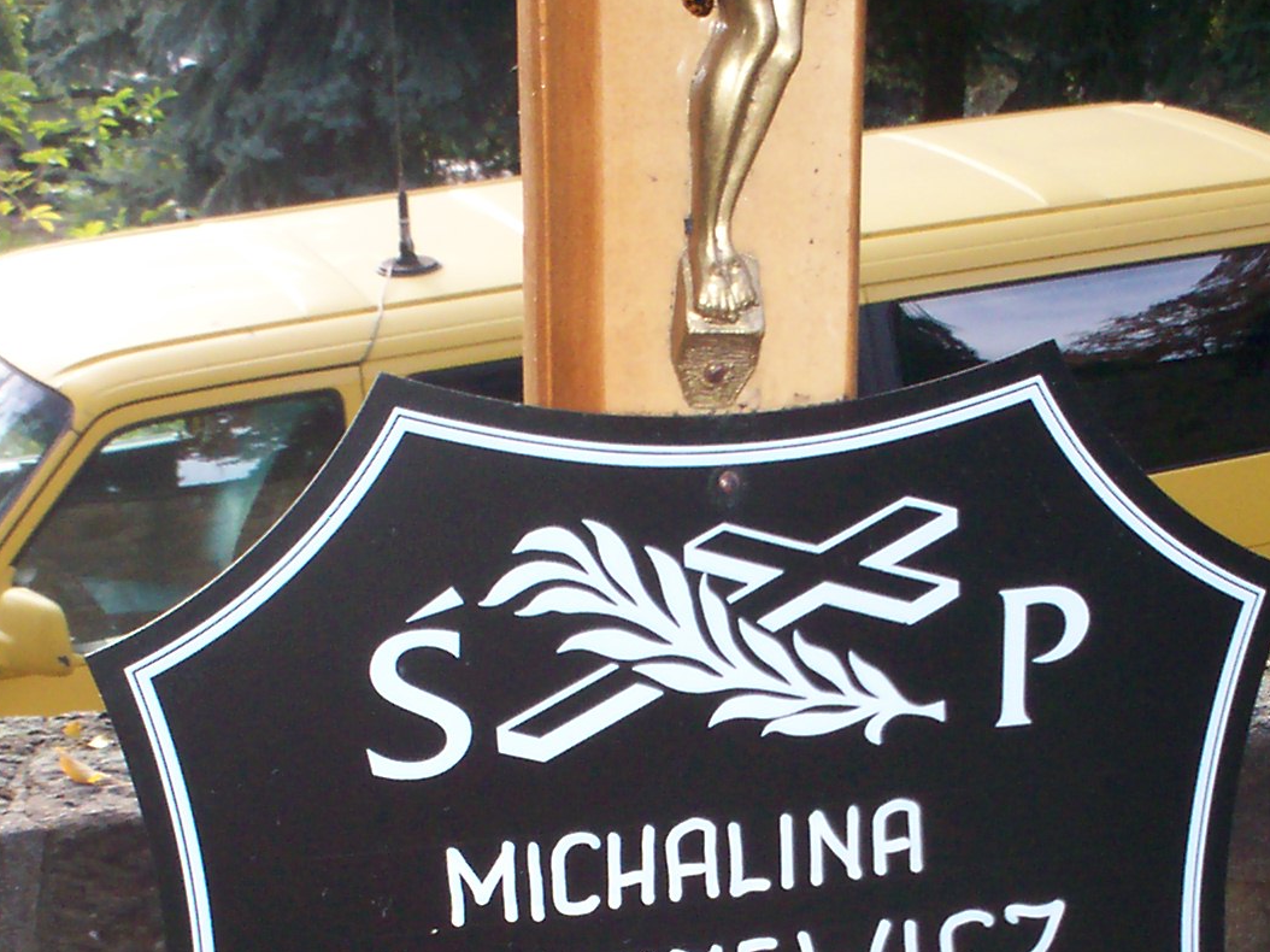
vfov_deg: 16.5
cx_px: 725
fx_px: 3228
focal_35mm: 88
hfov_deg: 22.2
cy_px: 870
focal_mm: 6
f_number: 4.5
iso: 140
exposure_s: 1/60
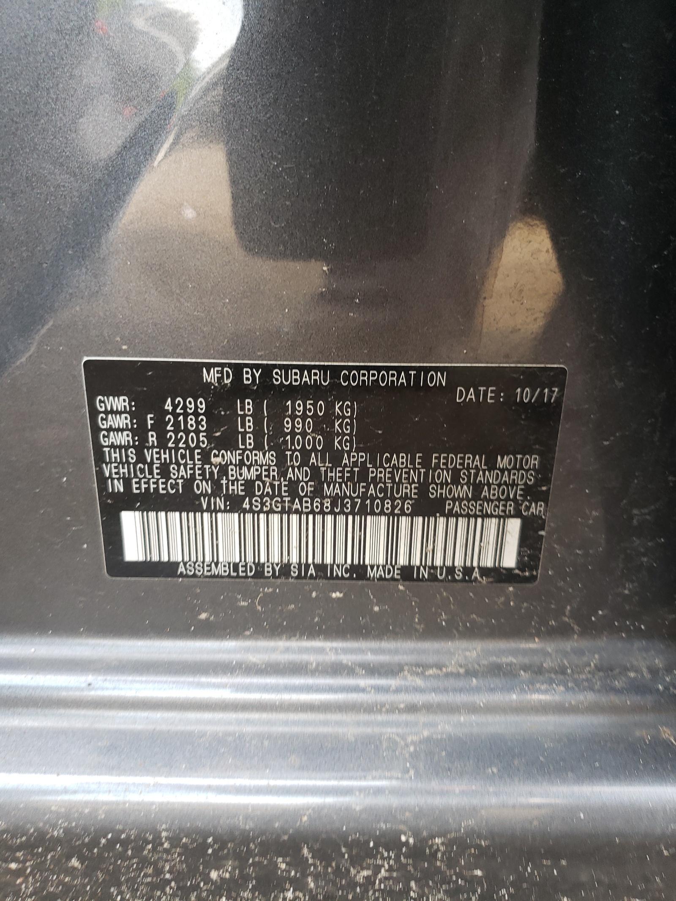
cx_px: 338
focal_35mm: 26
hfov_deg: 53.1
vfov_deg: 67.3
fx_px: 677
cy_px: 450
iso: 73
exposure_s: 1/60.2
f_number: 1.5
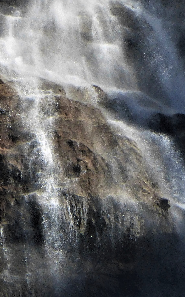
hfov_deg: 0.8
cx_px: 67
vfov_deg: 1.3
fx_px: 13011
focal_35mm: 1613
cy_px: 162
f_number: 6.4
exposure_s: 1/500
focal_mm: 86
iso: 100
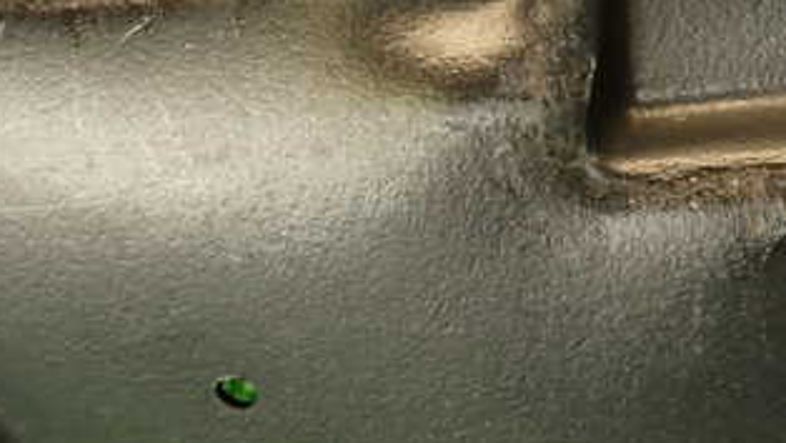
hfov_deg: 39.7
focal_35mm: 52
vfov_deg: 23.0
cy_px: 140
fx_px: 1084
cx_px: 456
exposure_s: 1/30
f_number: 2
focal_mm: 4.5
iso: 200
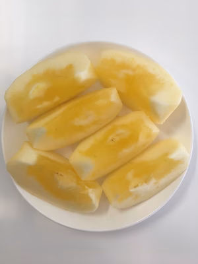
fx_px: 221
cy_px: 132
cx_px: 99
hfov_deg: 48.2
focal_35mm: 29
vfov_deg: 61.7
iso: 32
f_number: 2.2
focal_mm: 4.15
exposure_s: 1/40
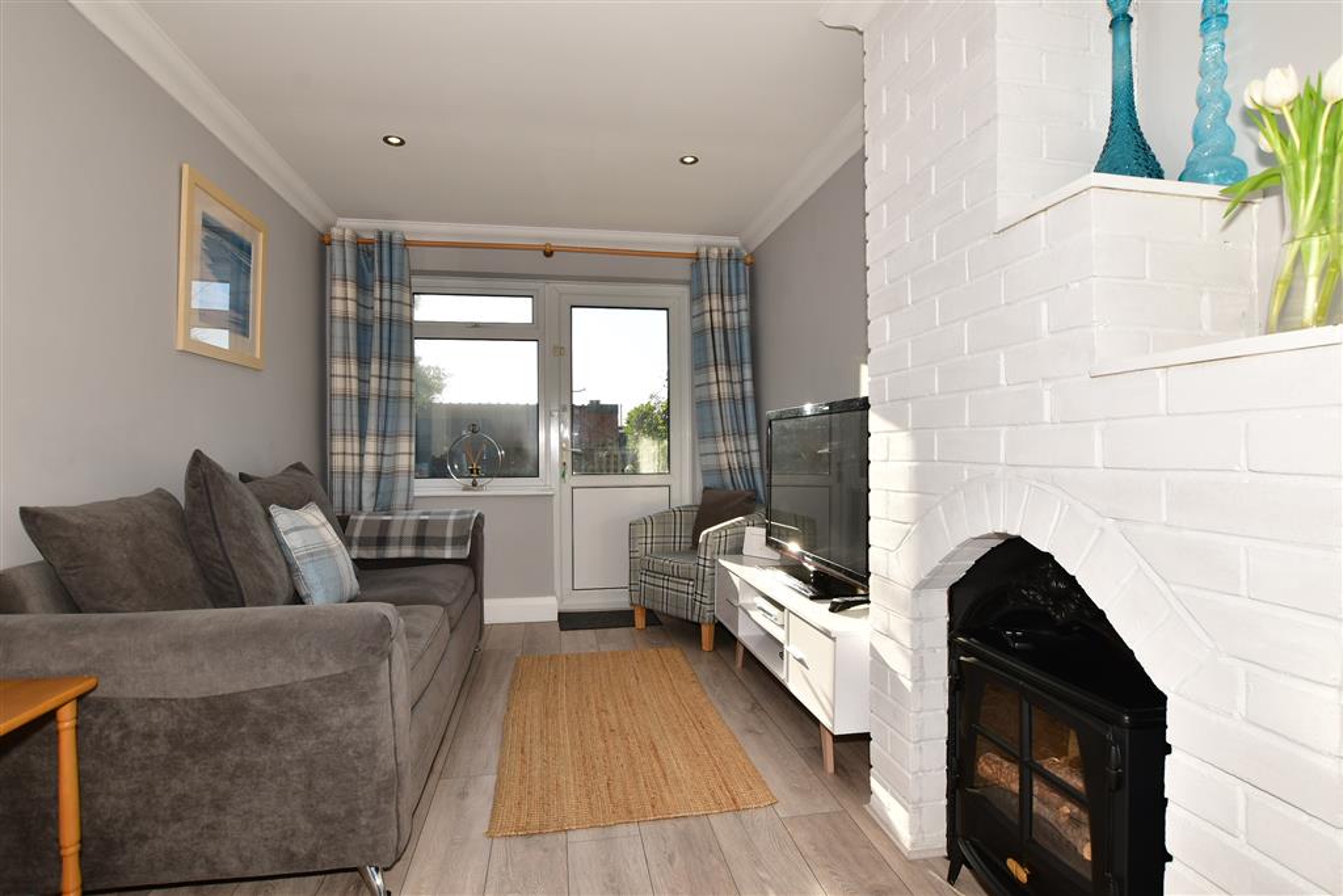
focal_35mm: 15
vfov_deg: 77.3
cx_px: 672
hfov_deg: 100.4
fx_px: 560
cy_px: 448
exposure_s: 1/250
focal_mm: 10
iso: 200
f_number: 6.3
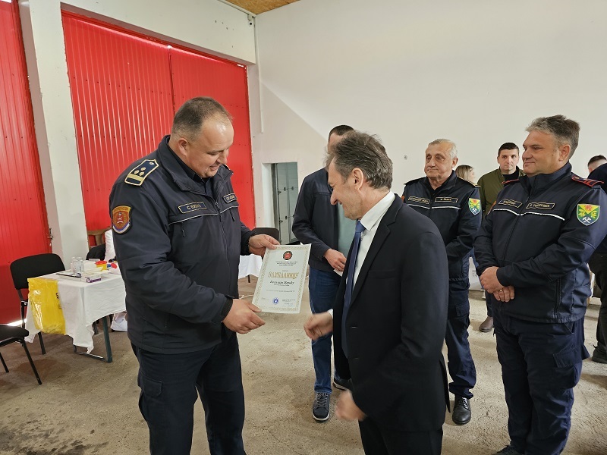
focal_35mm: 23
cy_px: 228
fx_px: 403
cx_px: 304
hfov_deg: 73.9
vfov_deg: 58.9
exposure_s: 1/50
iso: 640
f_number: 1.7
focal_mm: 6.3
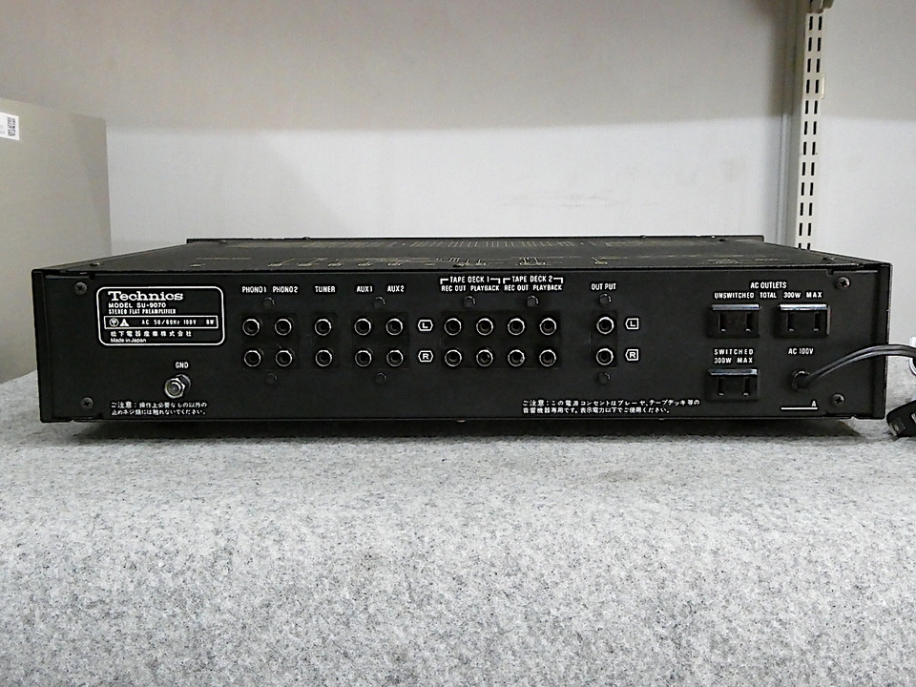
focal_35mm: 37
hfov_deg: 50.1
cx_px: 458
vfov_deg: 38.7
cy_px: 344
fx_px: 979
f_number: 5.6
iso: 1250
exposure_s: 1/80
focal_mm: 6.7
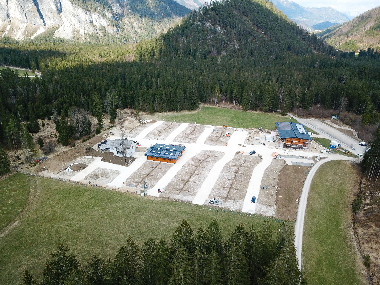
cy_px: 142
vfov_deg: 53.1
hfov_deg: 67.3
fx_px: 285
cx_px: 190
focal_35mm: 26
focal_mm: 4.73
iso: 100
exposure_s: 1/450
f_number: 2.2
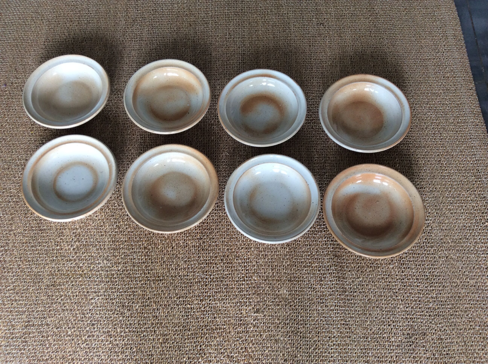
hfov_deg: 56.9
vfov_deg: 44.1
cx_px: 244
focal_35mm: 32
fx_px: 450
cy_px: 182
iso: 40
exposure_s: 1/40
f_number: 2.4
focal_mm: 3.3
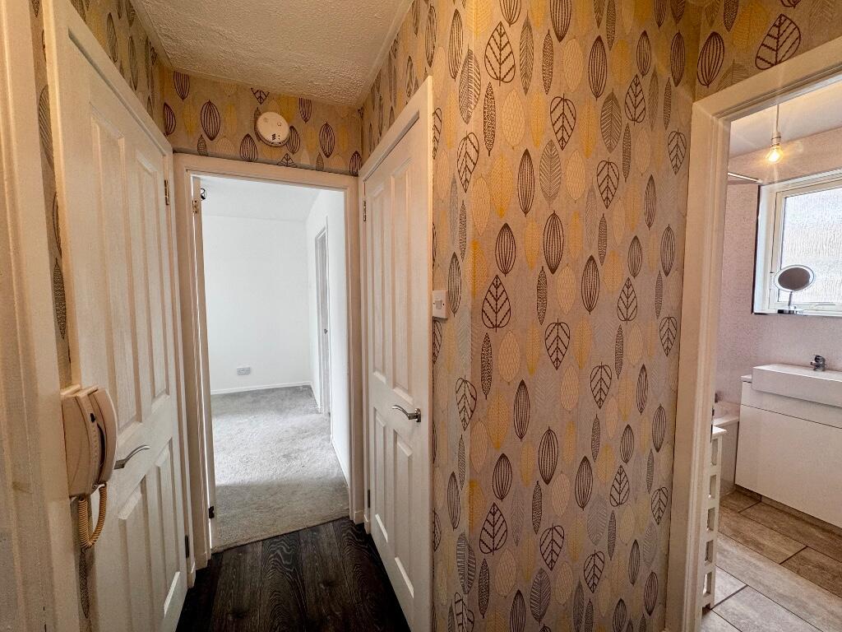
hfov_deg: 102.1
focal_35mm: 14
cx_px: 421
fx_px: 341
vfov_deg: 85.7
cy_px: 316
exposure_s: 1/100
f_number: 2.2
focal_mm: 2.22
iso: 125
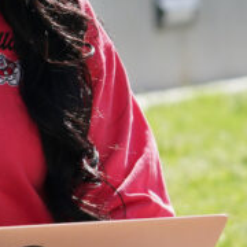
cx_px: 16
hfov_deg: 3.2
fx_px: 4456
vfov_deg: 3.2
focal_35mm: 552
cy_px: 126
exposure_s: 1/3200
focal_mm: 114
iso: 640
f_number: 4
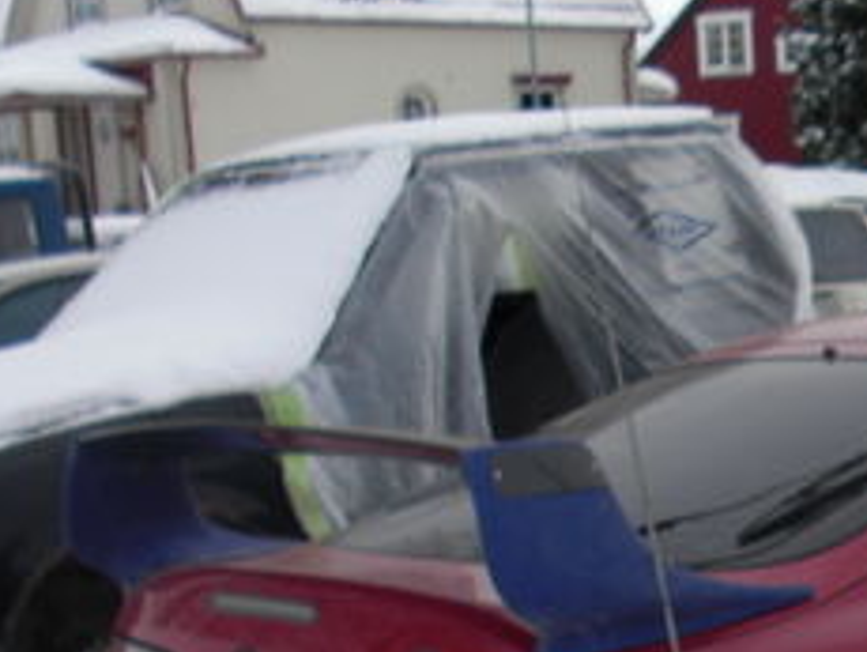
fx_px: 2507
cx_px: 984
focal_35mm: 100
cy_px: 727
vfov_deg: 14.5
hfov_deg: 18.8
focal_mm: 6.3
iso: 50
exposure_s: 1/500
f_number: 2.8
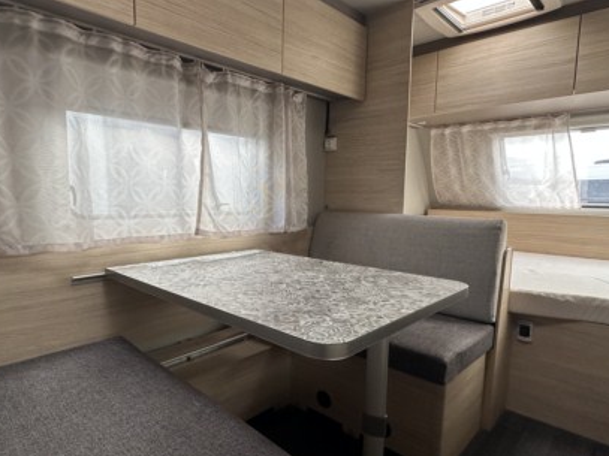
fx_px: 387
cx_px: 268
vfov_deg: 61.0
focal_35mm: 22
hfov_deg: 76.1
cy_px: 238
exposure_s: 1/99
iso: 160
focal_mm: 2.22
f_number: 2.2
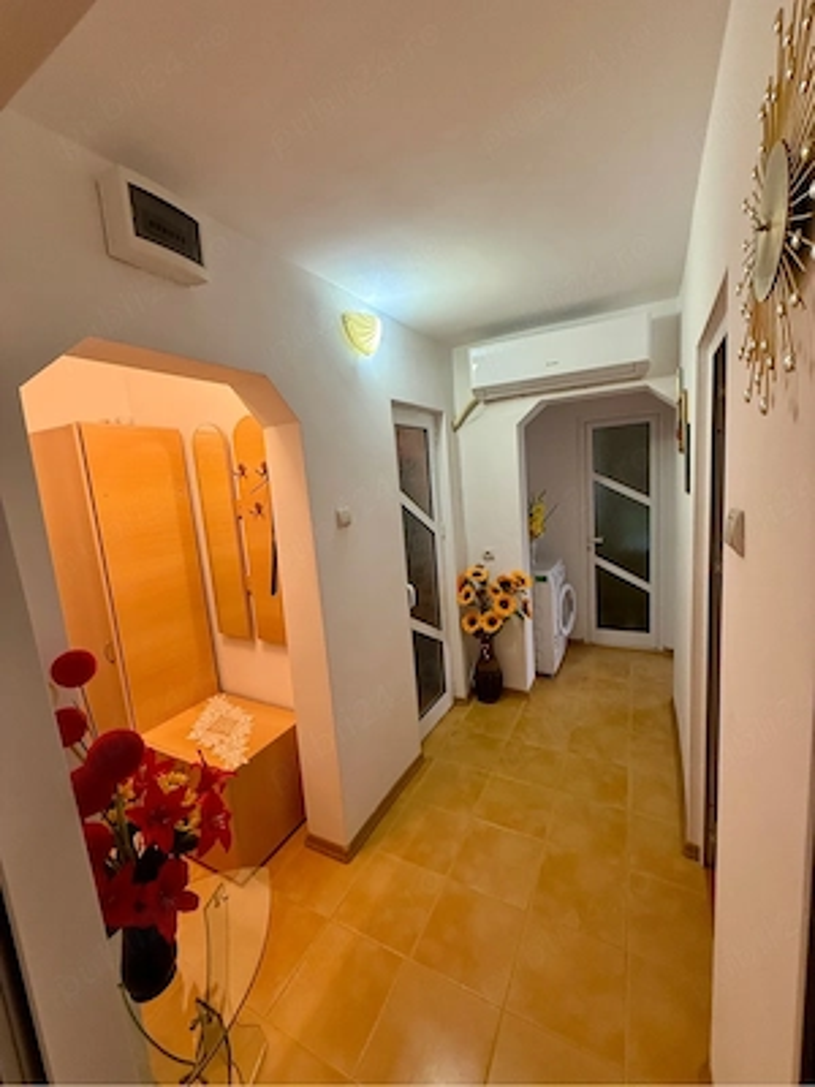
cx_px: 408
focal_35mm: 14
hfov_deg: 85.7
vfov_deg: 102.1
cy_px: 544
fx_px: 439
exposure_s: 1/100
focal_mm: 2.22
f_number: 2.2
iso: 250
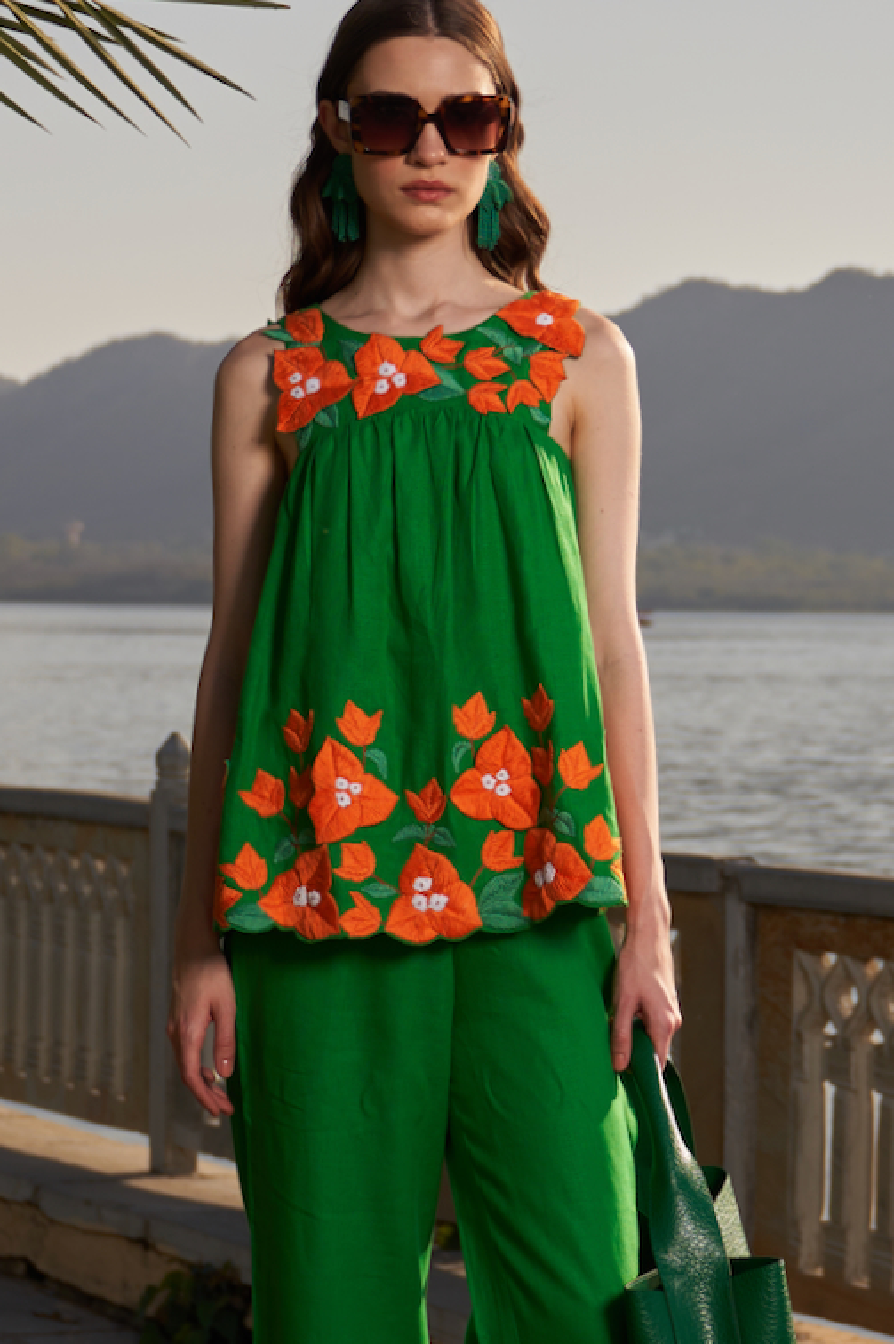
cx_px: 444
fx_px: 2835
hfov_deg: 17.9
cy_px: 875
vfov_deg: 26.5
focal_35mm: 76
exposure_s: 1/1600
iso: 50
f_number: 3.2
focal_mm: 30
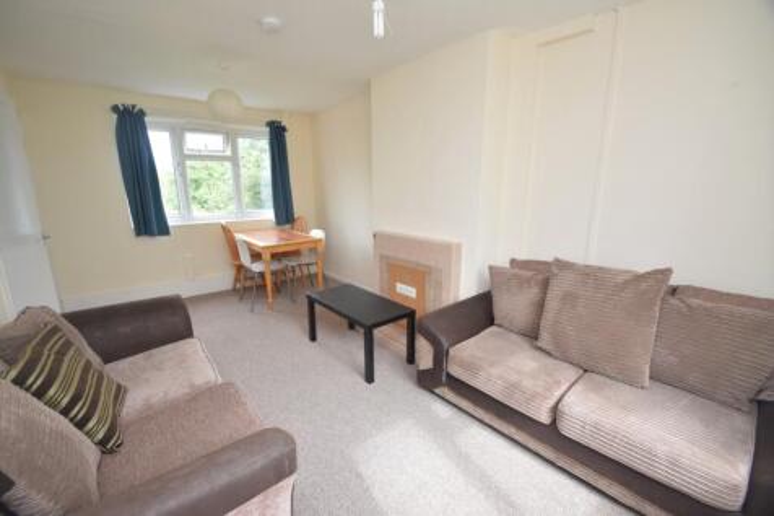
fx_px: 322
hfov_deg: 100.4
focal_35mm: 15
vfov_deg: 77.3
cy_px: 258
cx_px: 387
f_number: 5.6
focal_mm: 10
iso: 640
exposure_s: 1/125
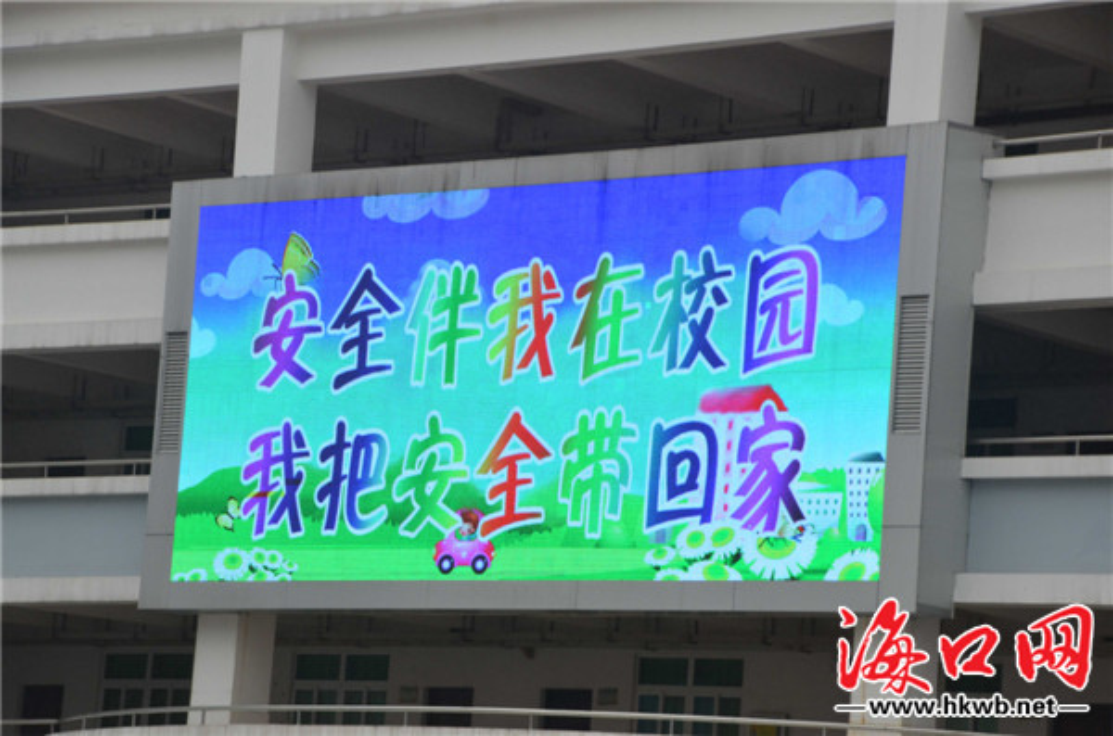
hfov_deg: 14.9
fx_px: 4256
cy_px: 368
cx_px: 556
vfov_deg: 9.9
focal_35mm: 138
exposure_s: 1/400
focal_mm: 92
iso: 800
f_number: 10
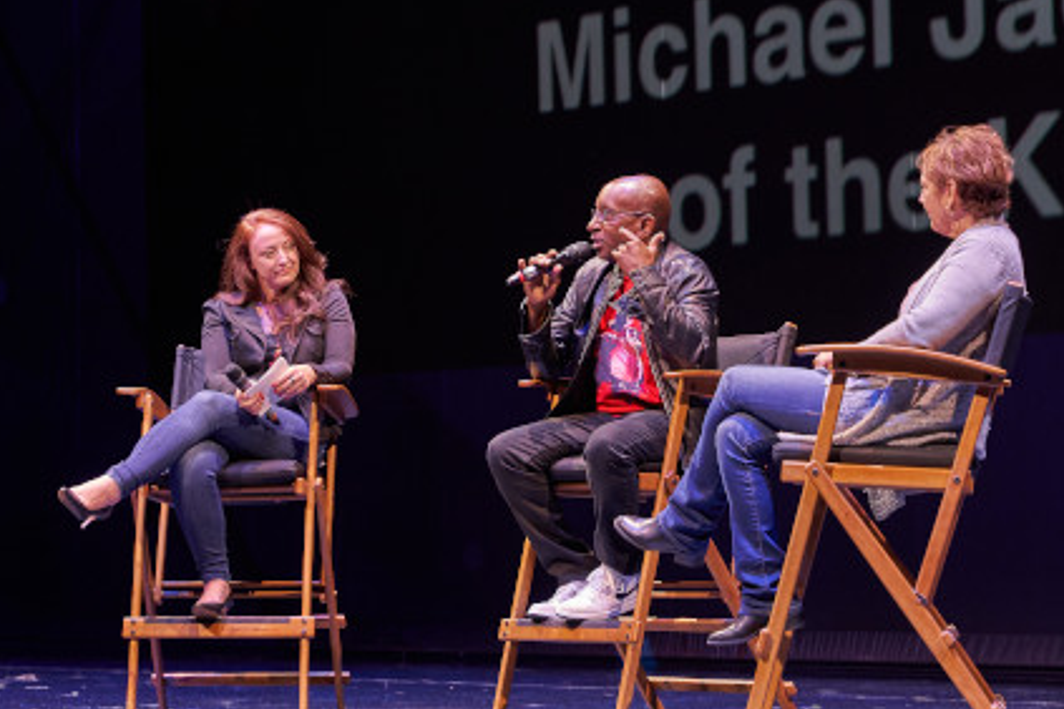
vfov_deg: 11.1
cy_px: 346
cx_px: 508
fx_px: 3665
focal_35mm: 124
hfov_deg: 16.5
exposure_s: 1/100
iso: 2000
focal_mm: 70
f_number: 2.8
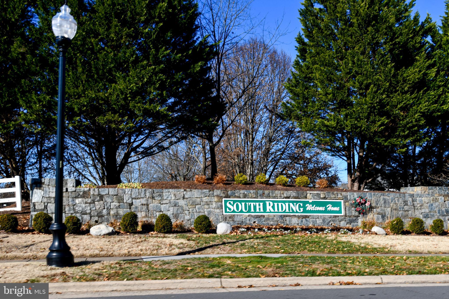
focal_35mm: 36
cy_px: 150
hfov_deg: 53.1
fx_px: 449
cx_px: 224
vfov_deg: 36.9
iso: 100
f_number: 9
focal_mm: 24
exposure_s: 1/320
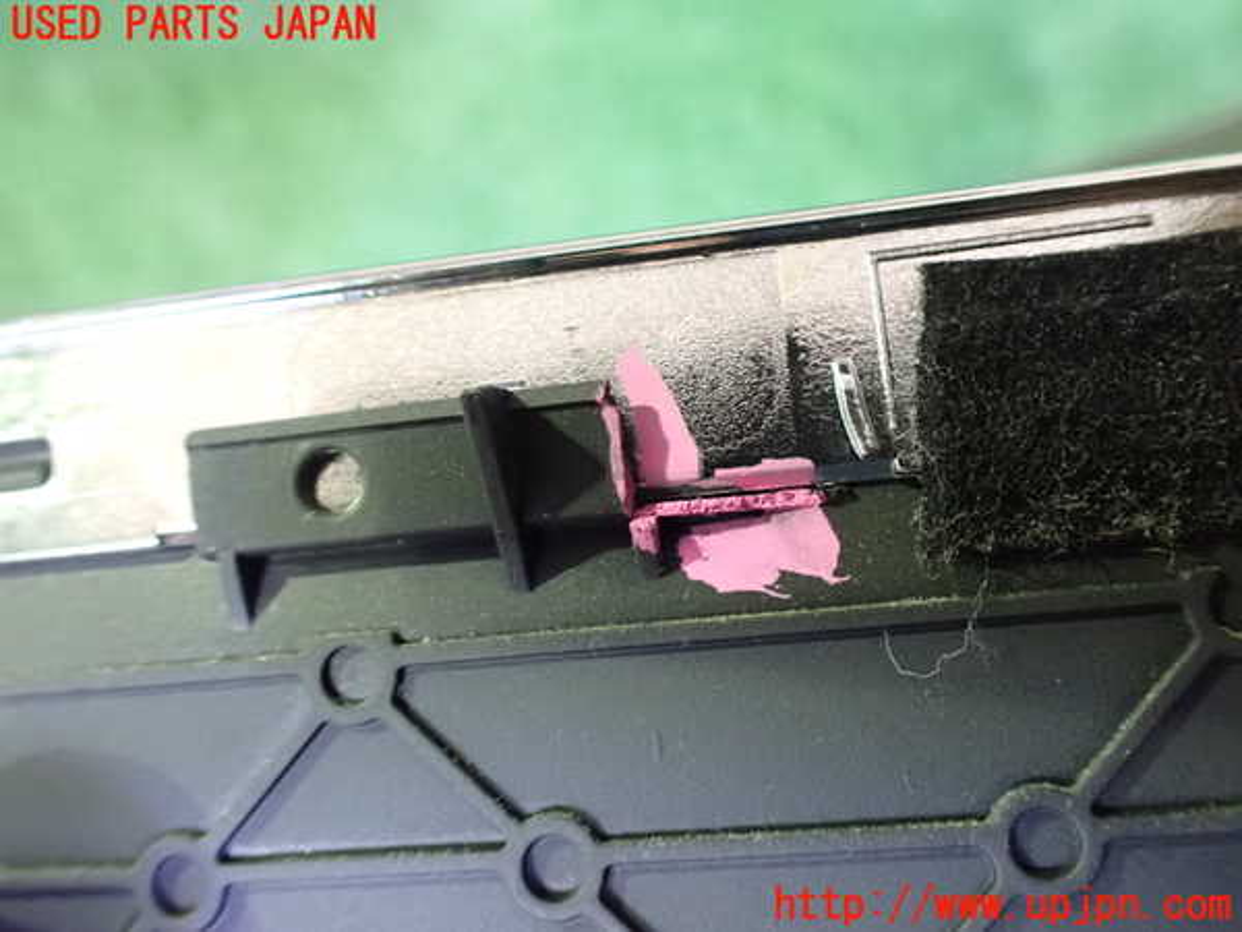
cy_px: 466
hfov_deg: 60.0
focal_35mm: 30
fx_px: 1076
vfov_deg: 46.8
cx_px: 621
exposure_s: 1/25
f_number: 2.3
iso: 1600
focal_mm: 5.4
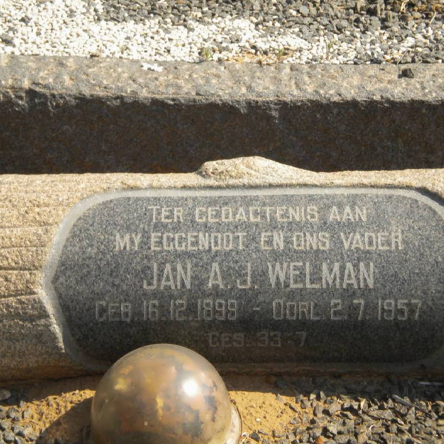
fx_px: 1654
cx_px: 247
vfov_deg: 15.3
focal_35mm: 114
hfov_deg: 15.3
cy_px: 223
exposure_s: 1/160
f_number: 8
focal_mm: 17.3
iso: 80
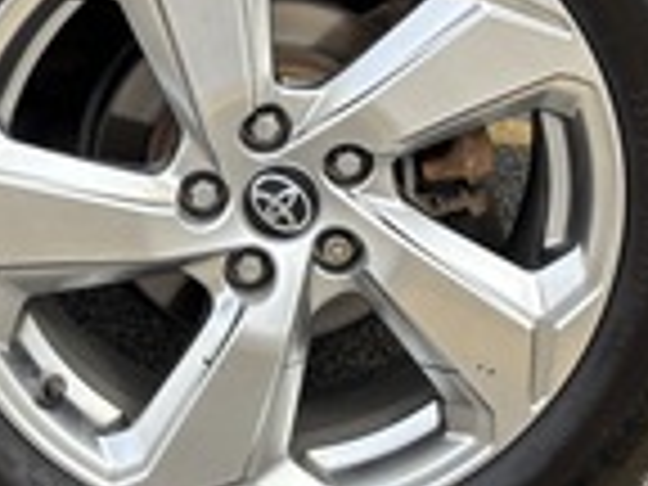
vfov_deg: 19.0
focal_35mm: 76
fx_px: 1423
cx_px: 288
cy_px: 47
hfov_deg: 25.6
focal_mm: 5.96
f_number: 1.6
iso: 50
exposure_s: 1/396
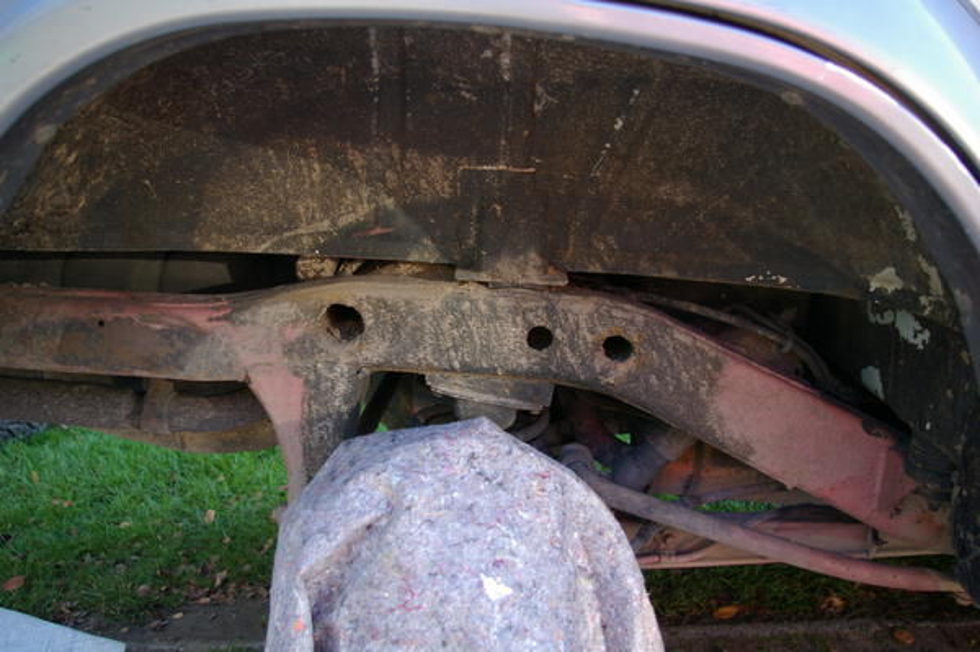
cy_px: 326
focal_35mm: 32
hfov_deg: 59.5
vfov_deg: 41.6
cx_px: 490
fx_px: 857
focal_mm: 21
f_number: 4
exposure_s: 1/60
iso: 200
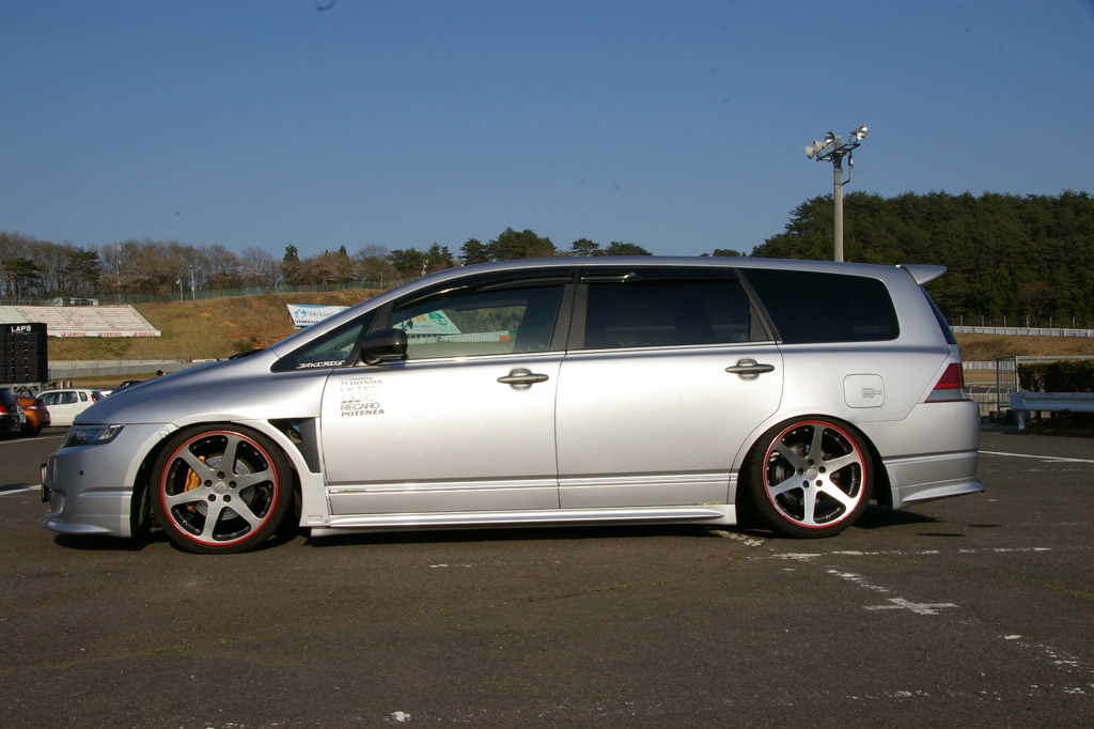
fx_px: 1230
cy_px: 364
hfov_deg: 47.9
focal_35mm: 40
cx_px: 547
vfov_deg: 33.0
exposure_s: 1/125
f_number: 22
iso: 200
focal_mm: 27
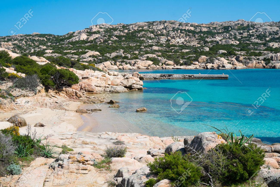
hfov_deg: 47.4
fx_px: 319
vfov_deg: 32.6
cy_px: 94
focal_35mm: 41
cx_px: 140
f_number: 7.1
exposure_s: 1/750
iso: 200
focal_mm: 27
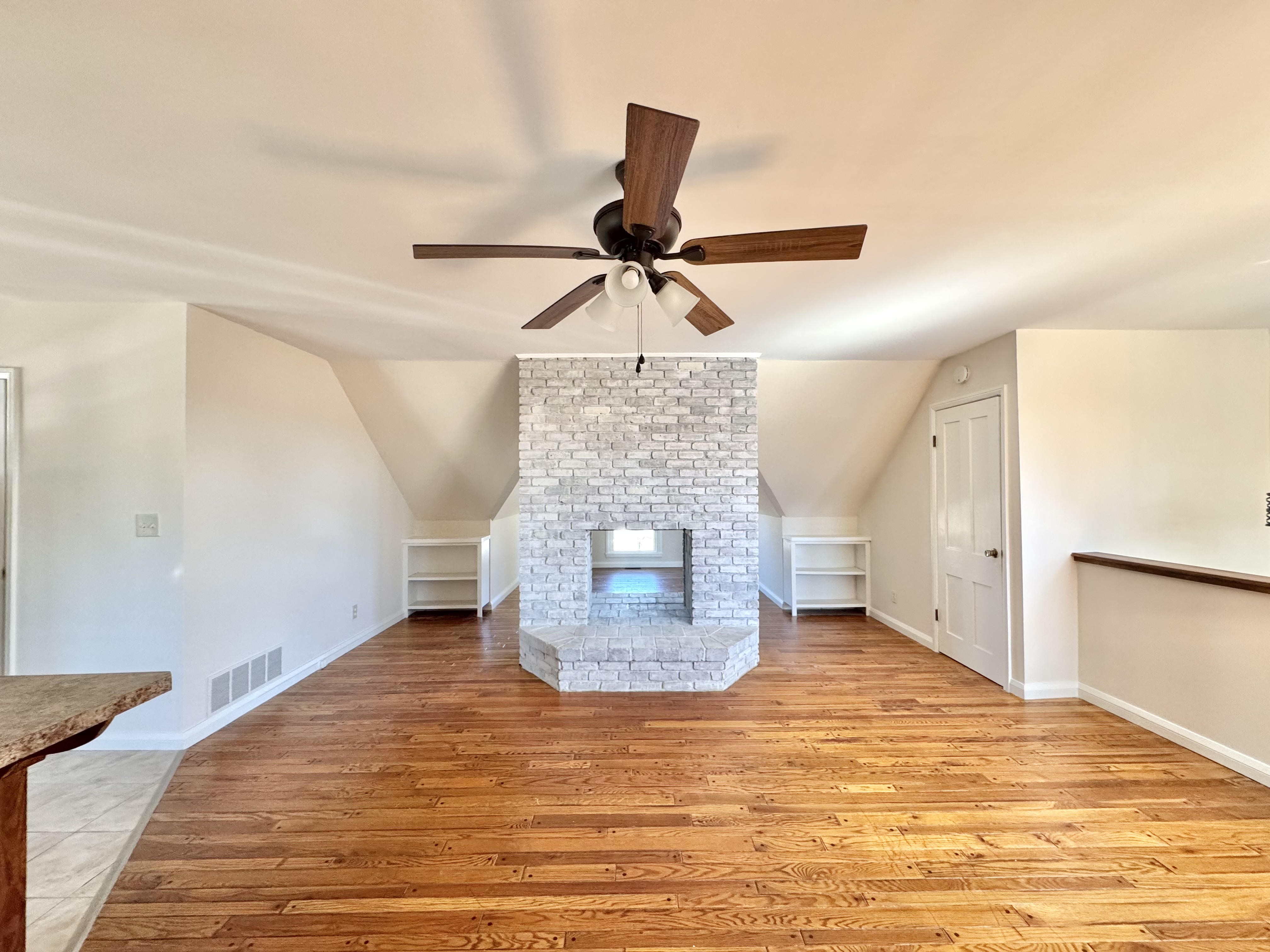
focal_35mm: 14
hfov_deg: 102.1
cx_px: 635
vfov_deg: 85.7
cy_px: 476
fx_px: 514
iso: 250
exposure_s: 1/120
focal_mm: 2.22
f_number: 2.2
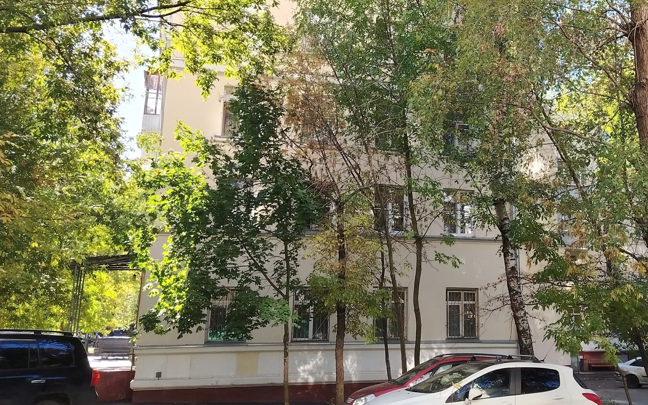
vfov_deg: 30.2
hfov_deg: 46.4
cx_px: 434
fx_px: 742
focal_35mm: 42
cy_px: 123
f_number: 1.75
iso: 406
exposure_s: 1/900
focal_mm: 5.25
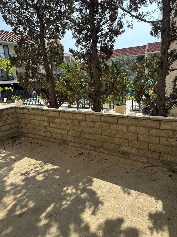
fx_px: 170
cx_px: 88
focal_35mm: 25
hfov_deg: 54.9
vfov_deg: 69.4
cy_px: 117
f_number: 1.78
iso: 80
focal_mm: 6.86
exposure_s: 1/2353
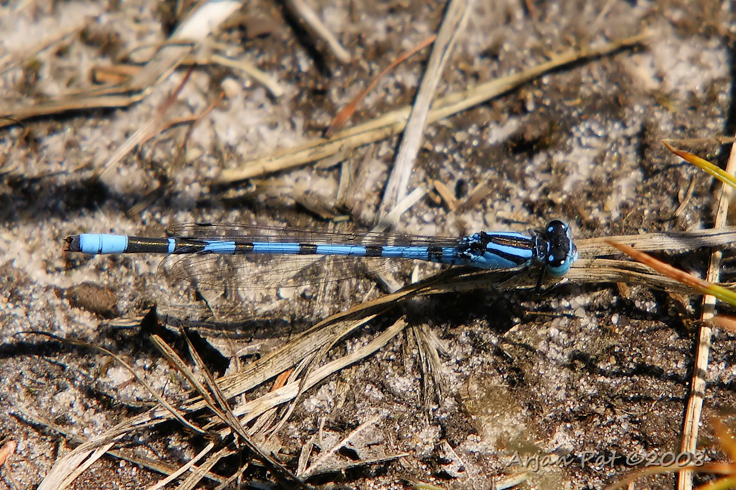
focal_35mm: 450
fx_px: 9198
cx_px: 368
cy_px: 245
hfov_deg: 4.6
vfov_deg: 3.1
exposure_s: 1/320
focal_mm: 300
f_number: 9
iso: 200
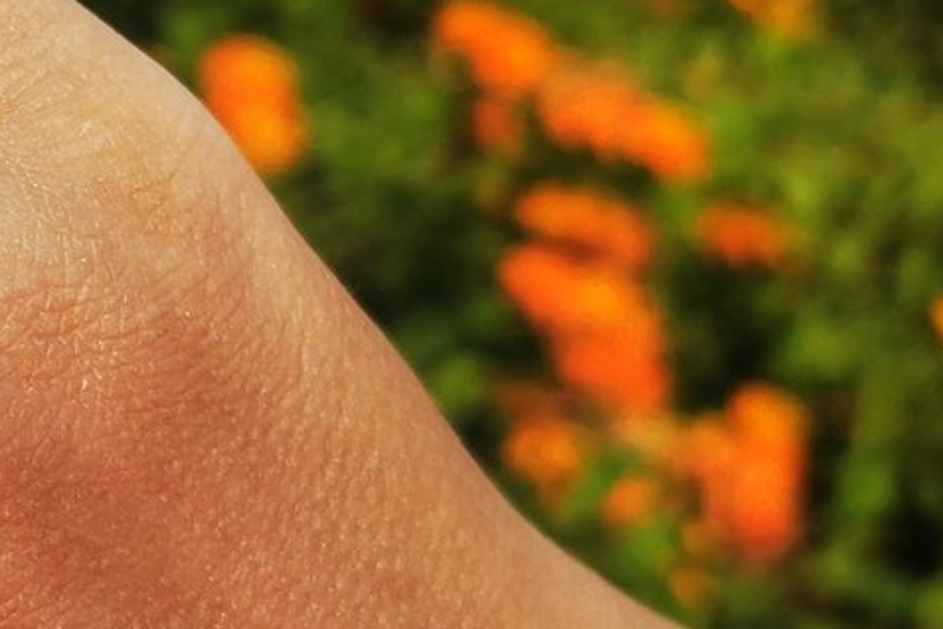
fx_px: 2960
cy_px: 59
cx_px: -310
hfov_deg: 17.0
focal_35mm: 113
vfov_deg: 12.0
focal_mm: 5.56
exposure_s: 1/6452
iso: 50
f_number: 1.6
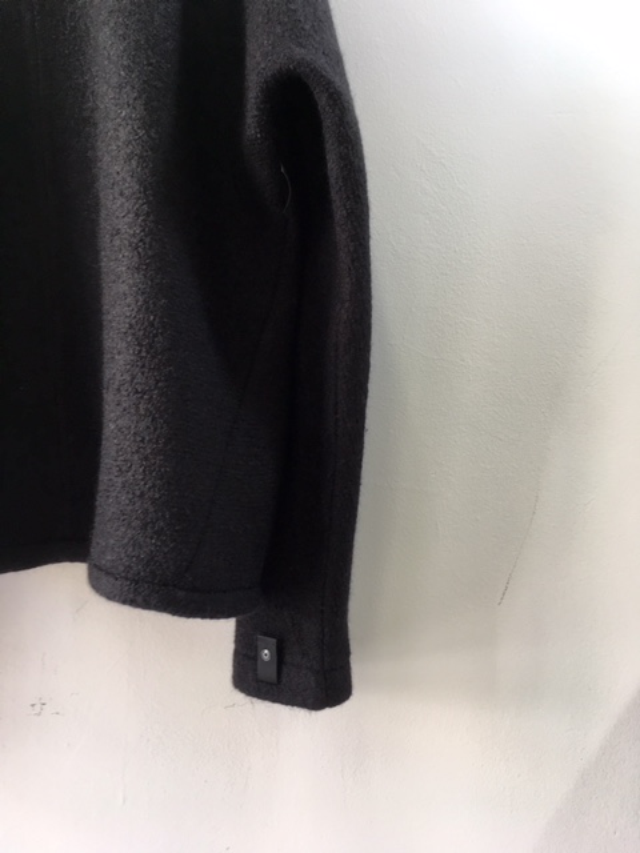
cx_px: 320
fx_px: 715
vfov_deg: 61.7
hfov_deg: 48.2
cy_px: 426
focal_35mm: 29
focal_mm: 4.15
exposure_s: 1/30
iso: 50
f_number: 2.2
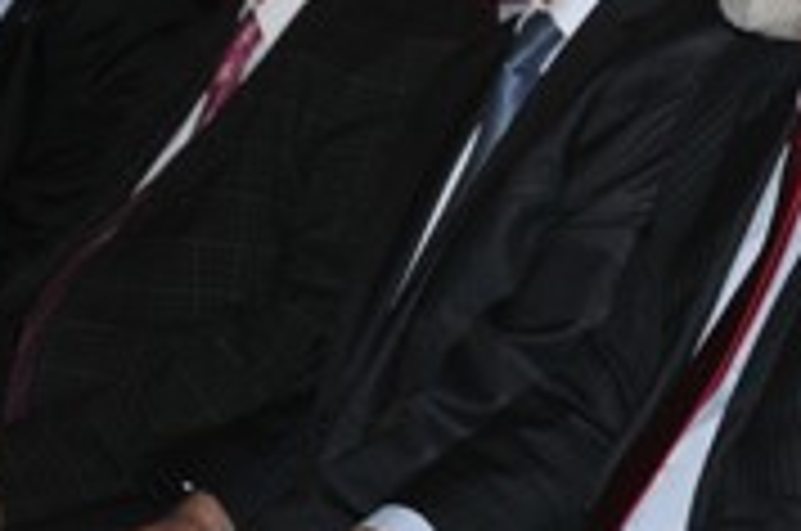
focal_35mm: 249
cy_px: 158
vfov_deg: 5.5
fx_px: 5530
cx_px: 585
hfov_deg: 8.3
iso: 320
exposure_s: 1/60
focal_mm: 66
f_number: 5.3
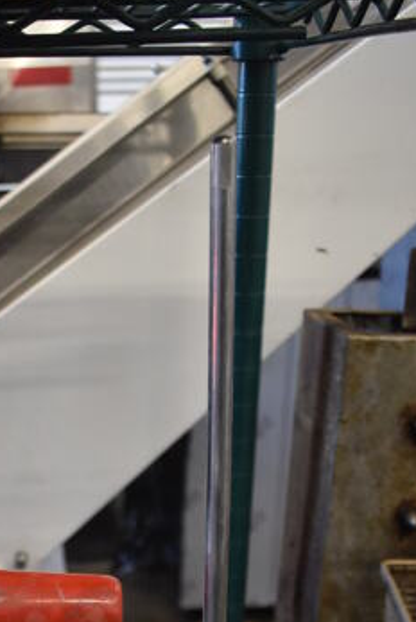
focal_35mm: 71
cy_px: 695
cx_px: -20
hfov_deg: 18.6
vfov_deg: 26.1
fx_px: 1228
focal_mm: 18
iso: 1400
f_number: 3.5
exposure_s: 1/125
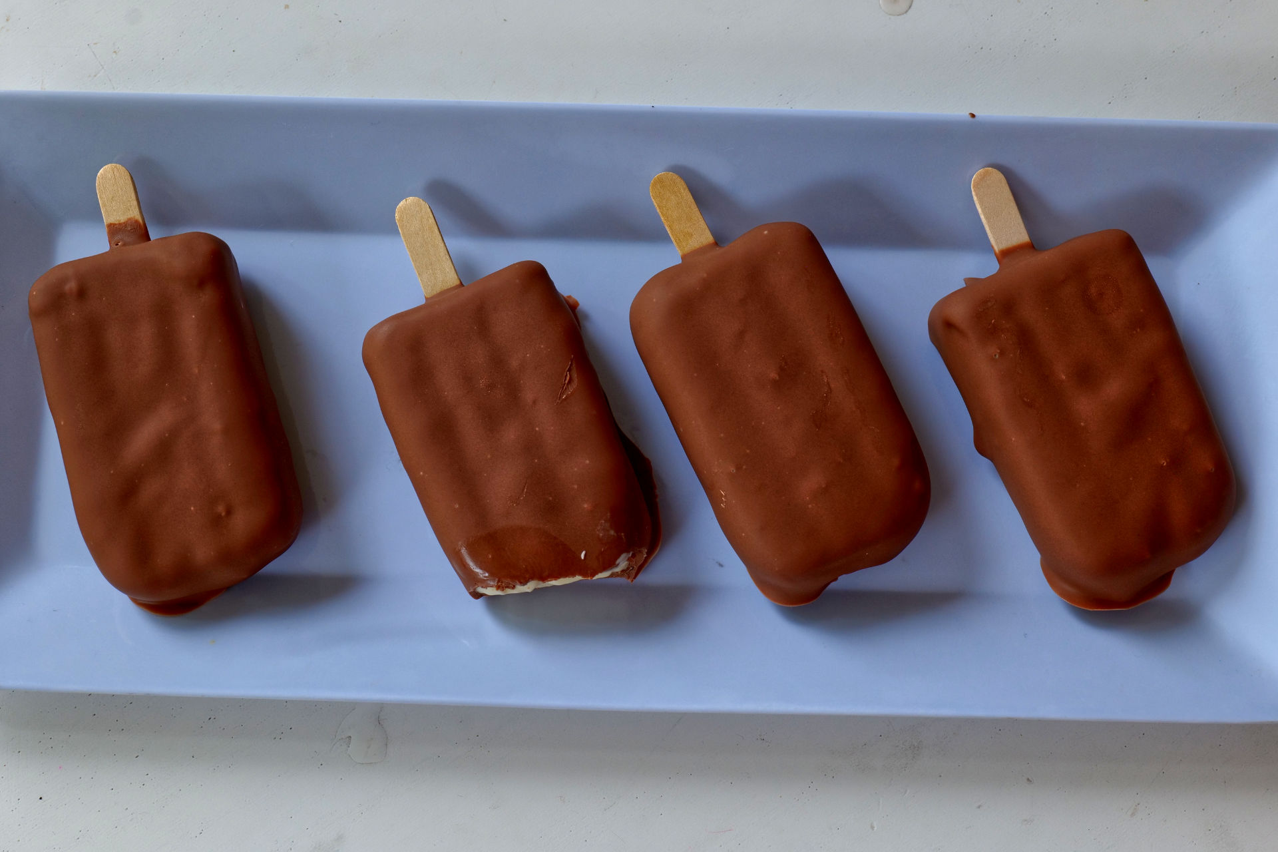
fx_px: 1739
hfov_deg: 40.3
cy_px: 426
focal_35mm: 49
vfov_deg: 27.5
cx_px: 639
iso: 1000
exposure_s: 1/60
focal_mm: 49
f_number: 9
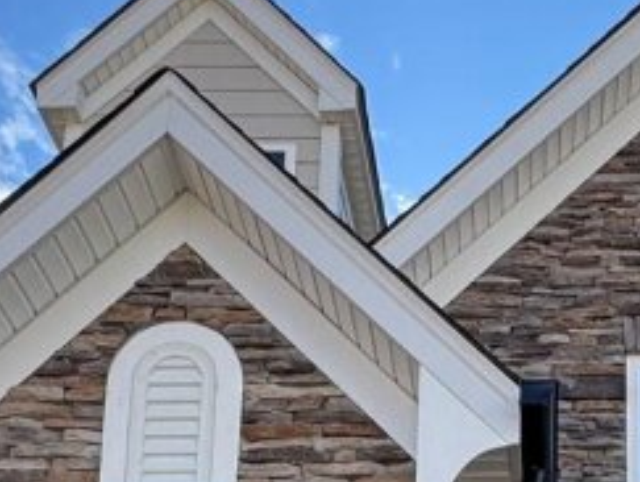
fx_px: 1278
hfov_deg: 27.6
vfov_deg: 16.6
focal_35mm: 69
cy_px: 938
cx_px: 503
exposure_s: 1/515
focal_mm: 2.22
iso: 40
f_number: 2.2
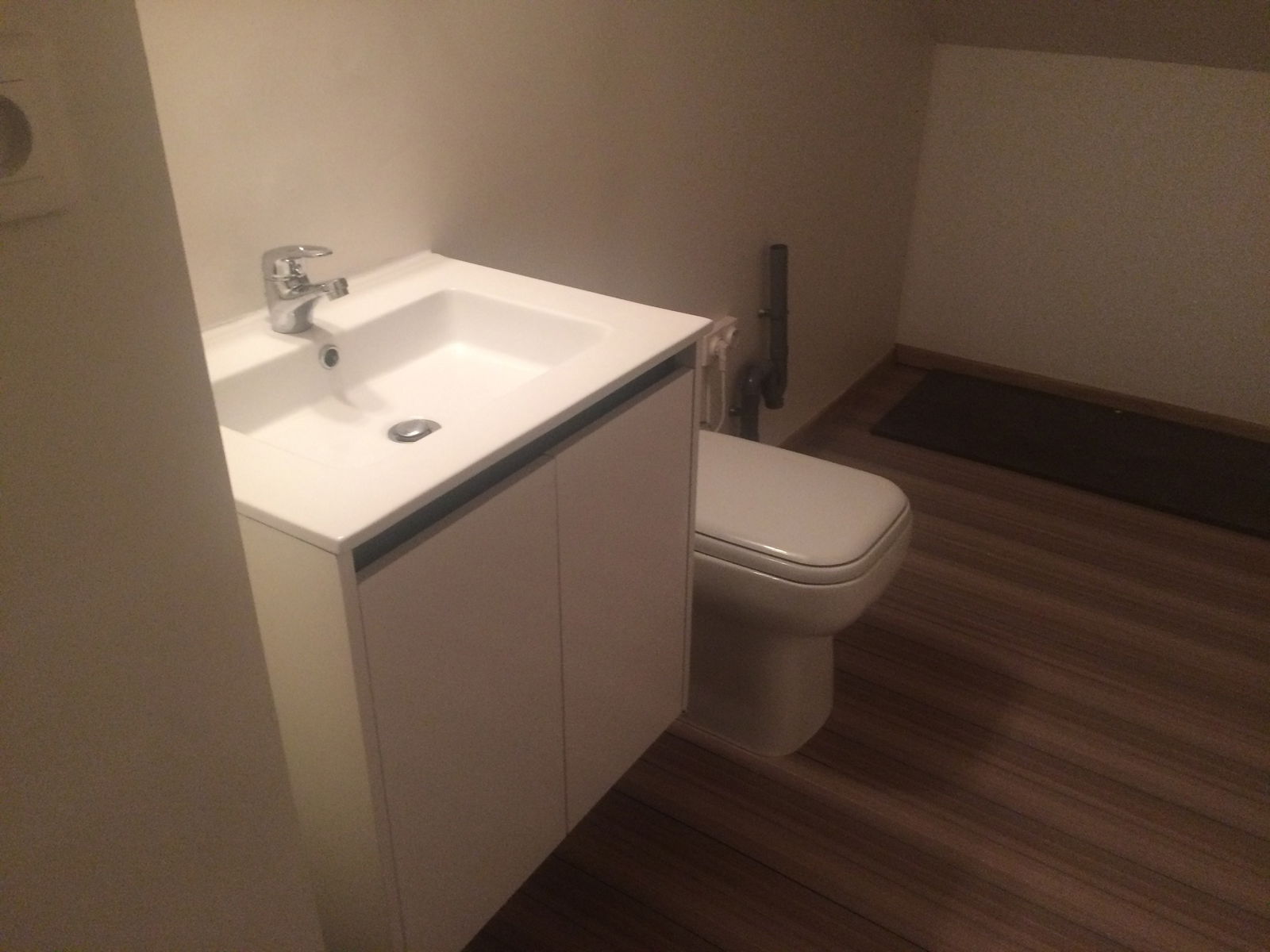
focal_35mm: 29
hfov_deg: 61.7
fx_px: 1064
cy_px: 476
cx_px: 635
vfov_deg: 48.2
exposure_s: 1/33
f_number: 2.2
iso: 320
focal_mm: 4.15
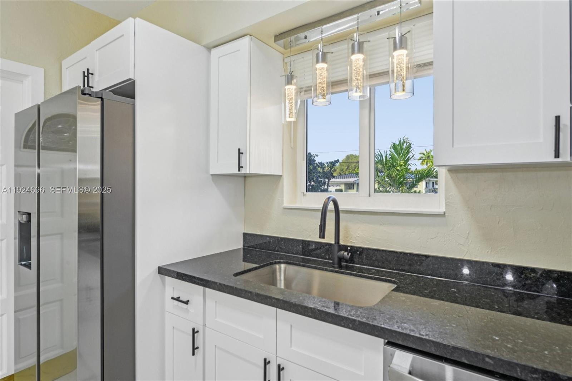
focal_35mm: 19
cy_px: 190
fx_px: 302
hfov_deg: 86.9
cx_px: 286
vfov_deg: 64.5
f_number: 9
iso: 200
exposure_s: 1/50
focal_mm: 19
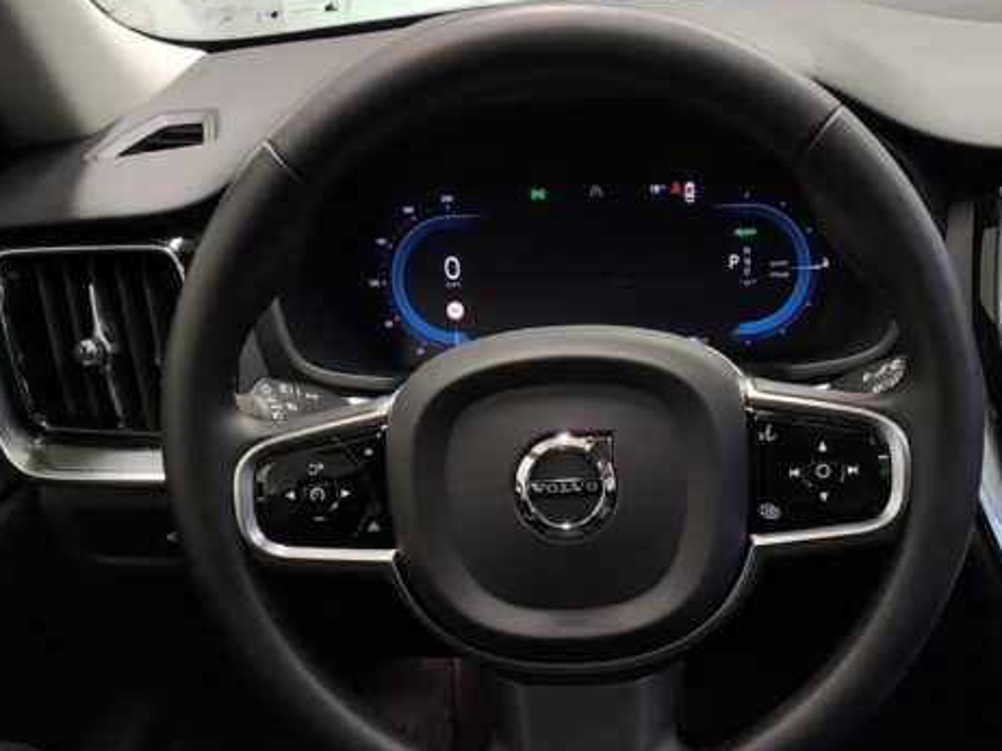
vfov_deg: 27.3
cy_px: 705
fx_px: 1475
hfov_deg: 37.3
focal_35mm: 51
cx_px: 635
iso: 160
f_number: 1.8
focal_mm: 5.4
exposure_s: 1/50
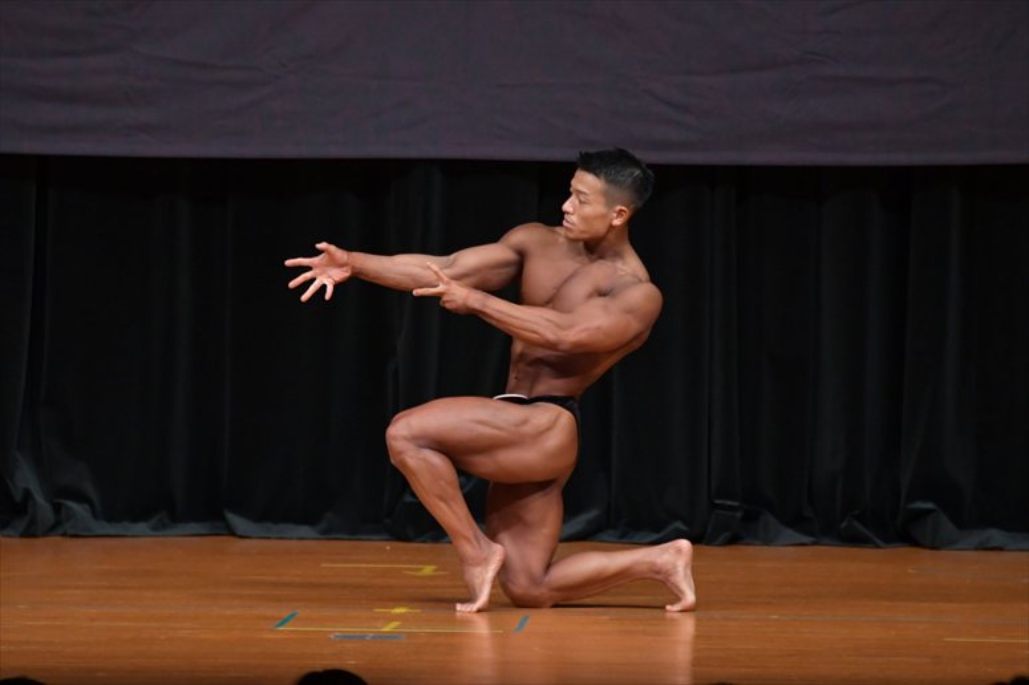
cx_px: 514
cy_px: 342
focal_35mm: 315
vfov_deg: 4.4
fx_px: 8999
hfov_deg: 6.5
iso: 4000
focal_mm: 210
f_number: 5.6
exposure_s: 1/400
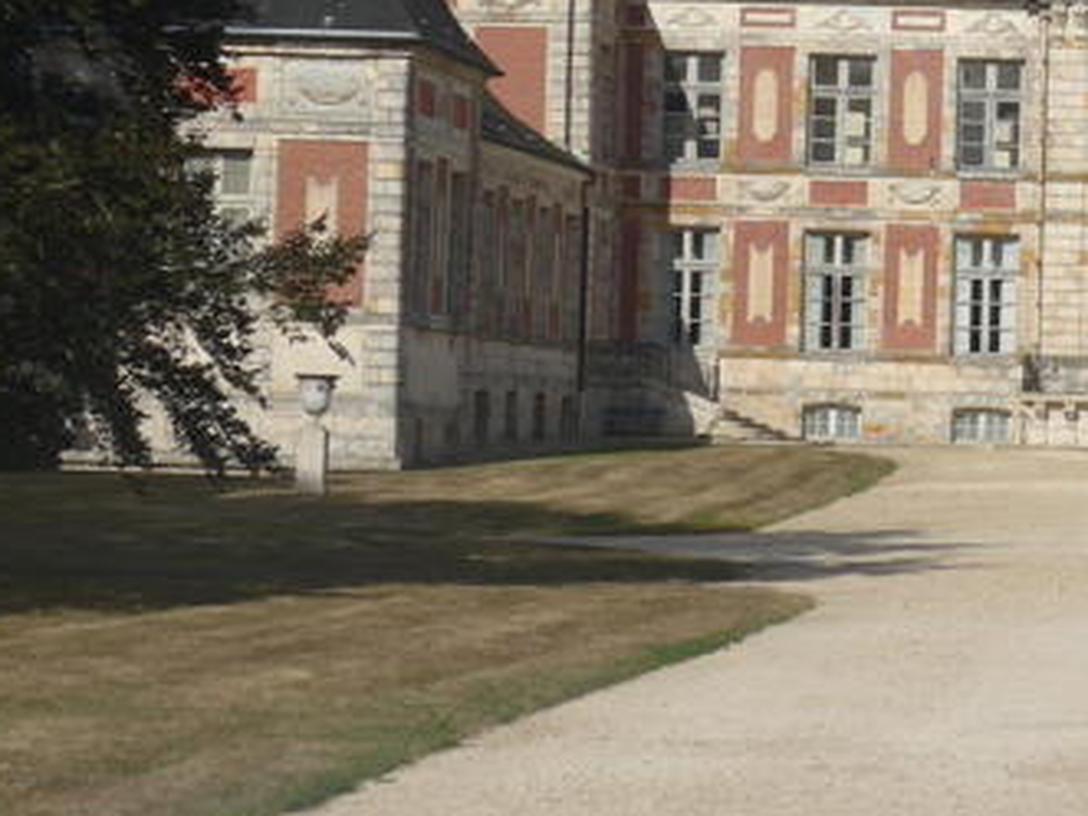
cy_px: 141
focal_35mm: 179
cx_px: 1167
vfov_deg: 8.3
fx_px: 5624
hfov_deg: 10.9
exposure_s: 1/1300
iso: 80
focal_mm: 15
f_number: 4.2
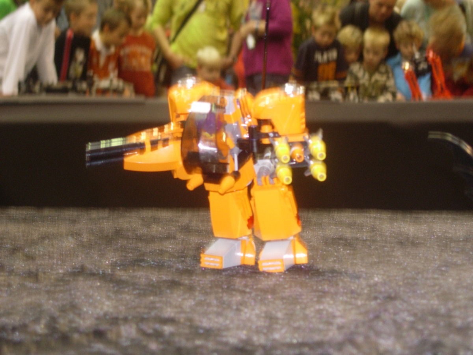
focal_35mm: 113
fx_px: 1544
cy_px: 178
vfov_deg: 13.1
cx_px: 236
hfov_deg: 17.4
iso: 149
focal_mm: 23.4
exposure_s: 1/4.6
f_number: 4.9
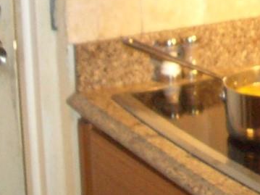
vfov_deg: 8.9
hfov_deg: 12.2
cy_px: -214
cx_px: 354
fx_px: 1171
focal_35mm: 156
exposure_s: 1/60
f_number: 2.6
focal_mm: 5.8
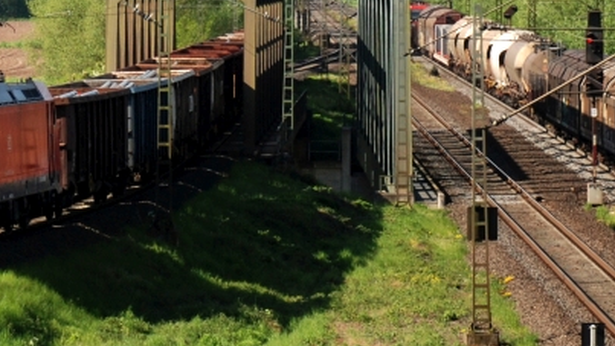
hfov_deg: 6.1
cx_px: 194
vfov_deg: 3.5
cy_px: 152
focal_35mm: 352
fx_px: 5735
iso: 250
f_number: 5.6
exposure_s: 1/500
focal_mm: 75
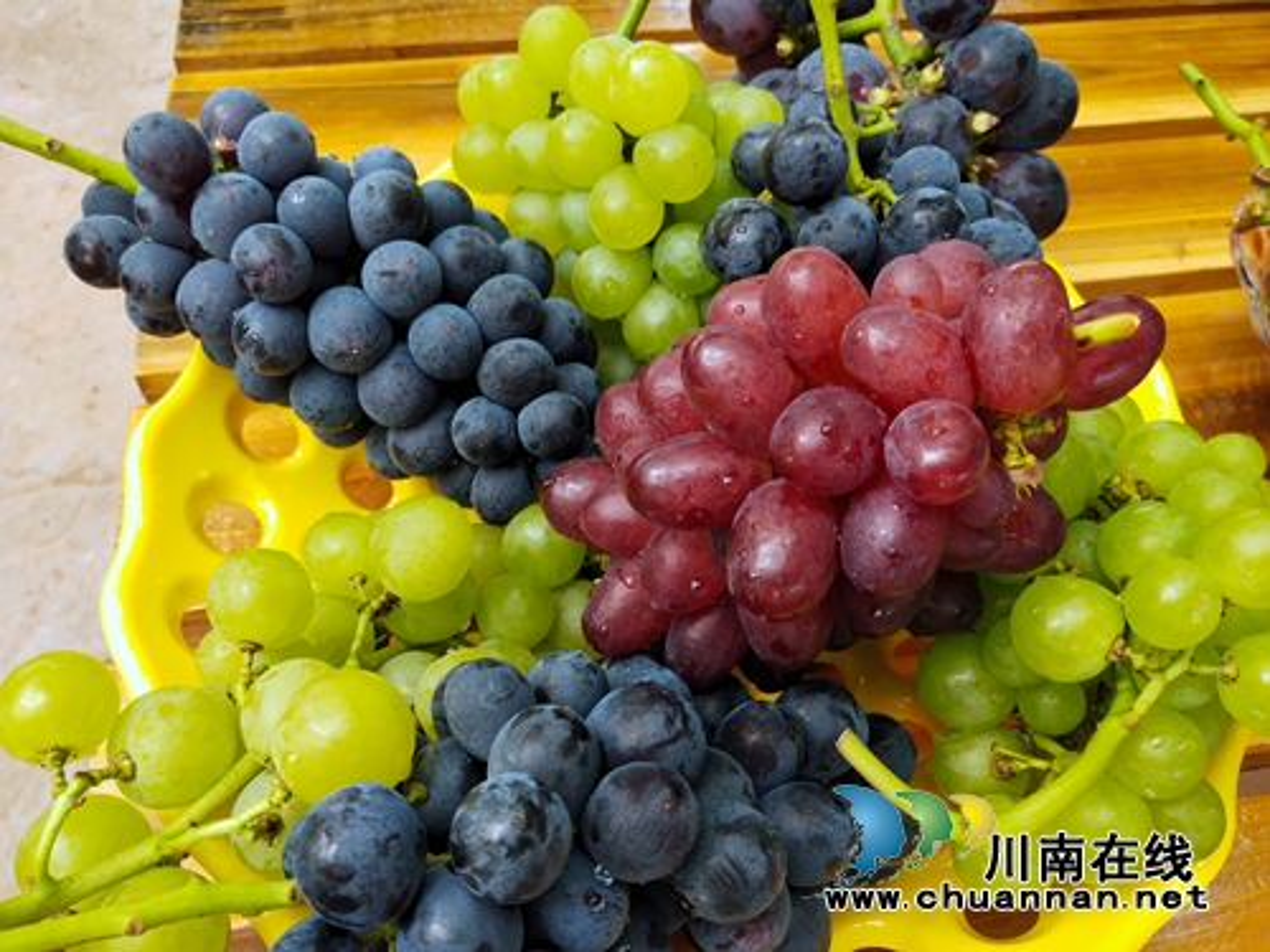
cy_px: 476
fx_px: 1101
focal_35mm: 30
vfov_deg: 46.8
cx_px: 635
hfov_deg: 60.0
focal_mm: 3.95
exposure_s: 1/100
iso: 85
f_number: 1.8
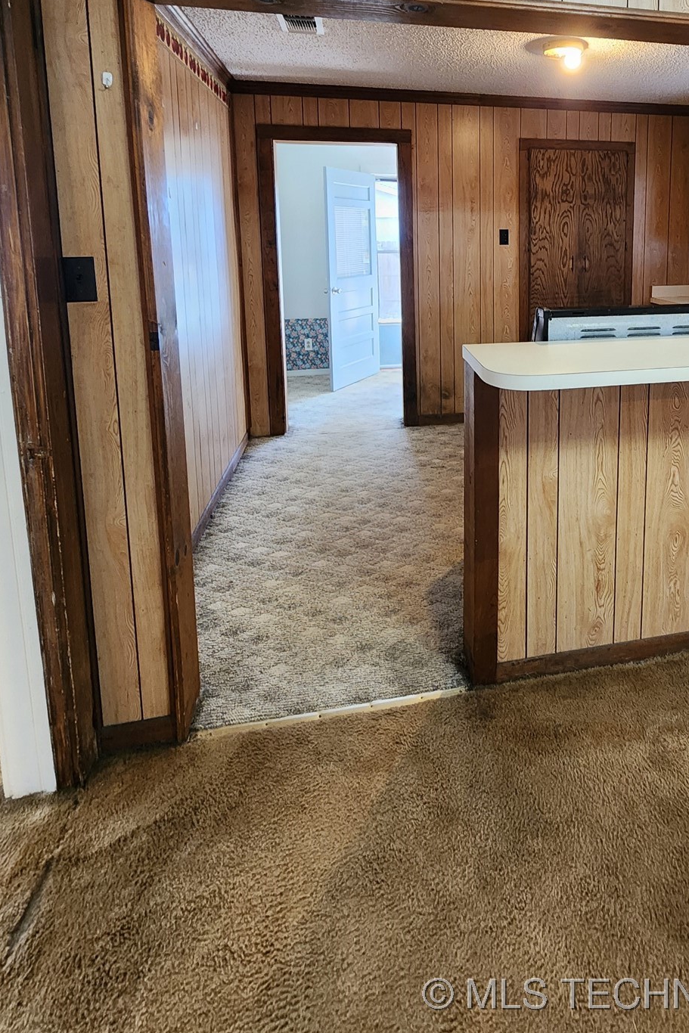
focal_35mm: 19
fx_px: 545
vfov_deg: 82.6
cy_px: 311
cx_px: 495
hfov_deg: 61.8
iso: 320
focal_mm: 2.2
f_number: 2.2
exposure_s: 1/40
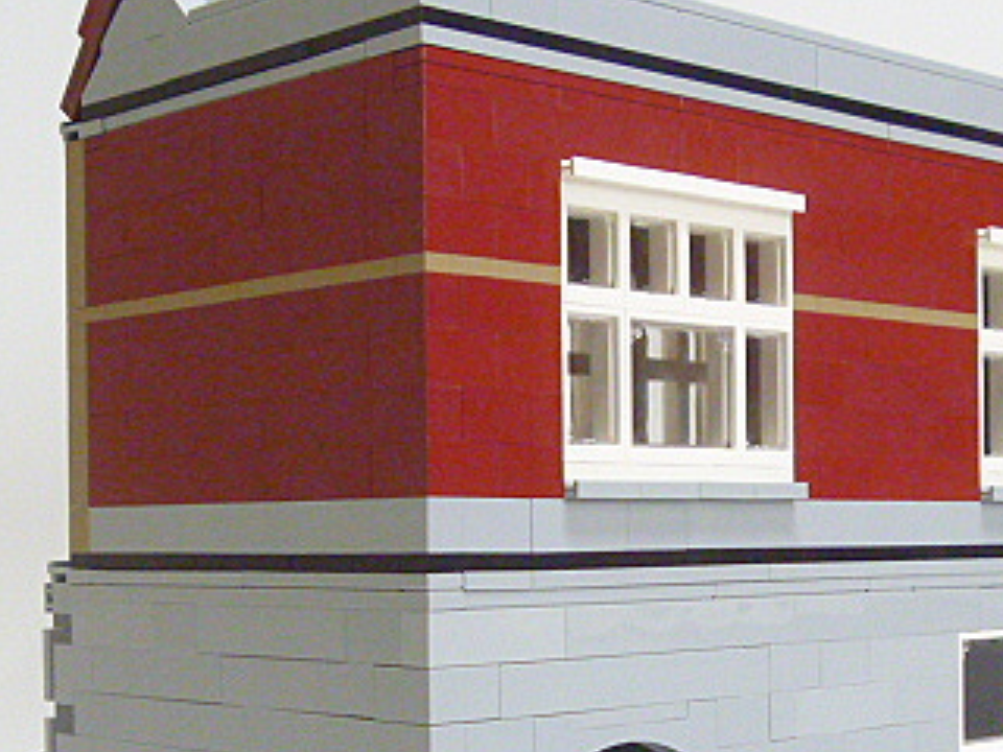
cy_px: 636
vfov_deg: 20.7
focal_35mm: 70
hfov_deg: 27.7
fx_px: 2028
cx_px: 624
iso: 800
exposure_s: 1/20
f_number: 3.5
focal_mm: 6.3
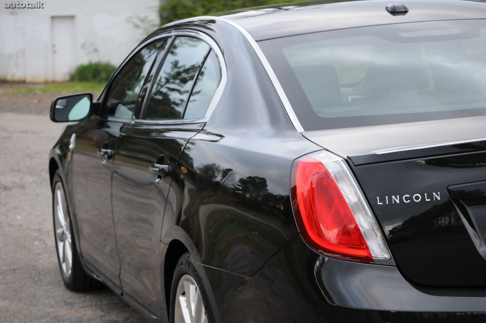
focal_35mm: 90
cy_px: 162
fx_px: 1214
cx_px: 243
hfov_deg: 22.6
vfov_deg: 15.2
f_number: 4.2
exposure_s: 1/125
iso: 1000
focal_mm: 60
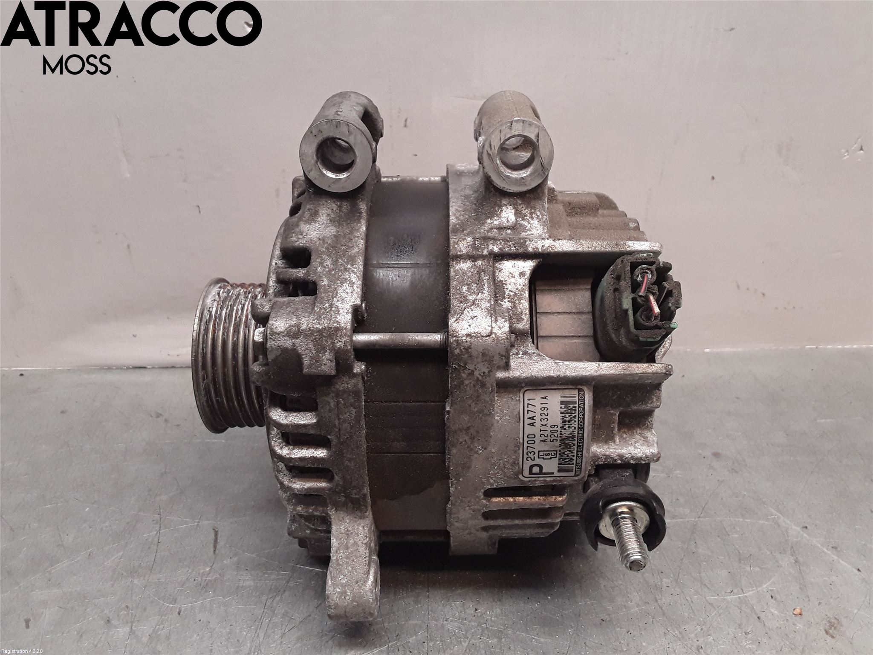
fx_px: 706
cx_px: 436
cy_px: 328
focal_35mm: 28
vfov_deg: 49.7
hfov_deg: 63.4
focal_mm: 2.91
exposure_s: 1/105
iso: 100
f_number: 1.9
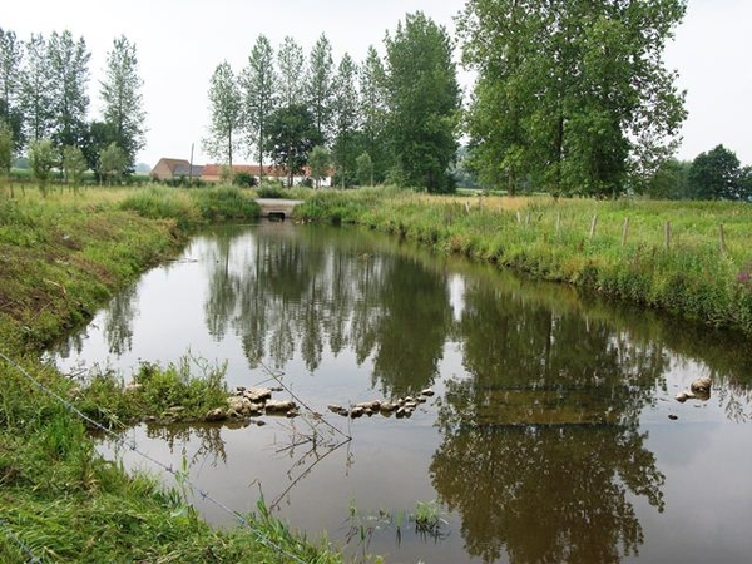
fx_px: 869
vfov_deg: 36.0
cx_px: 376
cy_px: 282
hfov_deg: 46.8
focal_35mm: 40
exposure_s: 1/500
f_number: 3.2
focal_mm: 7.1
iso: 80
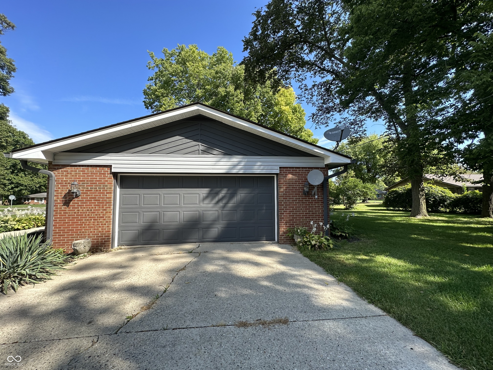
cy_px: 185
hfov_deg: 102.1
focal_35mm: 14
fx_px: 199
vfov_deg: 85.7
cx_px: 246
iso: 40
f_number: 2.2
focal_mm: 2.22
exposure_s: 1/626
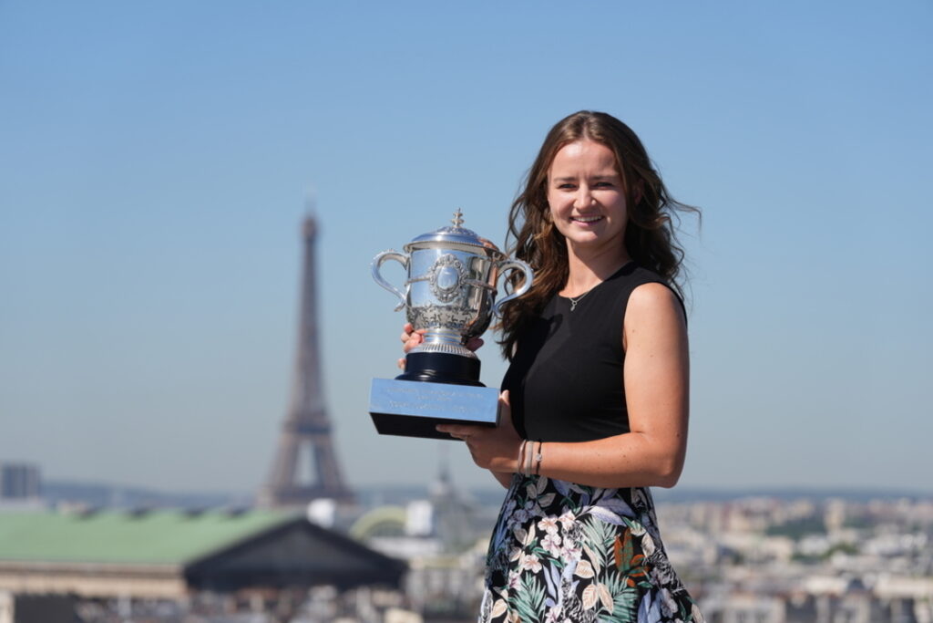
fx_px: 3784
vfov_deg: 9.4
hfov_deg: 14.1
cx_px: 466
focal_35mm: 146
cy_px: 312
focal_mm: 146
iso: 100
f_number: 5.6
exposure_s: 1/640
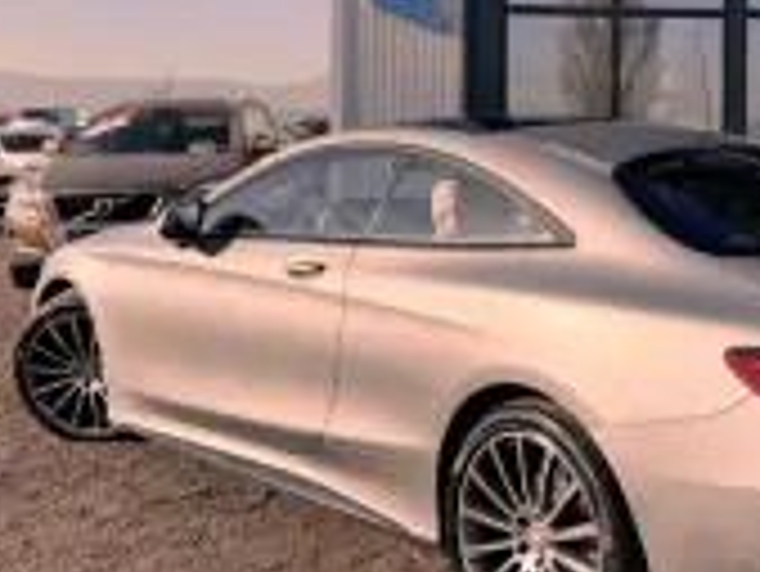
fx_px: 1121
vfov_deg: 28.1
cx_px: 594
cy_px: 122
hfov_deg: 36.4
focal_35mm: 51
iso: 80
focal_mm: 6.76
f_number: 1.78
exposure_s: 1/4049
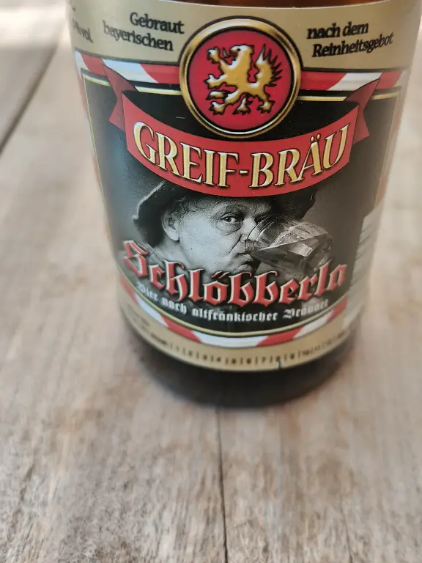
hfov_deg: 44.0
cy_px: 238
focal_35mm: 32
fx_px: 520
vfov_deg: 56.6
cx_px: 249
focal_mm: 5.59
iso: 50
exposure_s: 1/283
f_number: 2.8
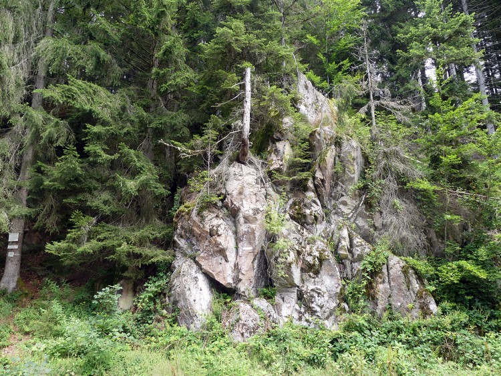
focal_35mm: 25
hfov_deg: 69.4
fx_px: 362
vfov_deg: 54.9
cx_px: 250
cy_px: 188
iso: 100
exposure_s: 1/125
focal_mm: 4.5
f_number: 4
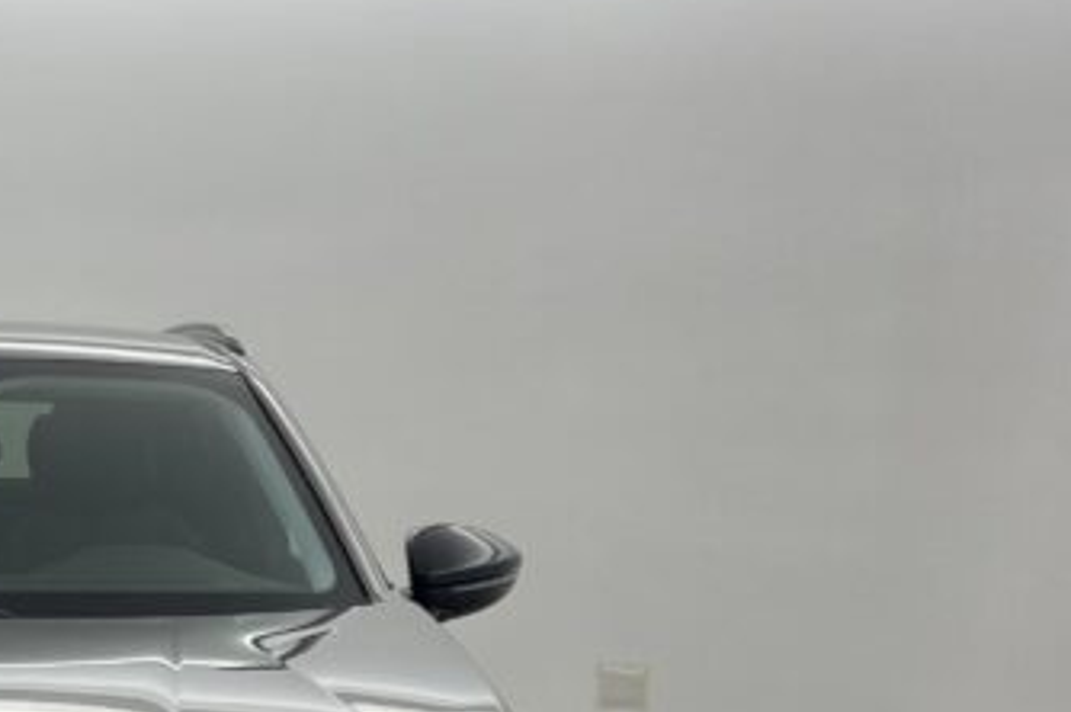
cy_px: 670
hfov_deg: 23.1
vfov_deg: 16.2
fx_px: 2467
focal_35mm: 83
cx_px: -99
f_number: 1.8
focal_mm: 4.25
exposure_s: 1/50
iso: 100
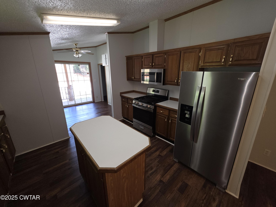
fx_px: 104
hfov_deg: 106.2
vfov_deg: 89.9
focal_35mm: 13
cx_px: 138
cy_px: 104
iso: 50
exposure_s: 1/60
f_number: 1.9
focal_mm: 2.2
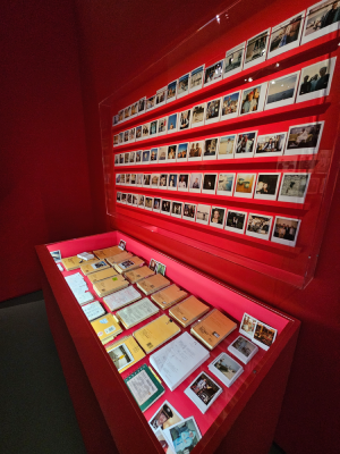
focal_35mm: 13
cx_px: 170
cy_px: 227
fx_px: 170
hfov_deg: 89.9
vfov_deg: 106.2
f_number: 2.2
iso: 640
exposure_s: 1/27
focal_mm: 2.2
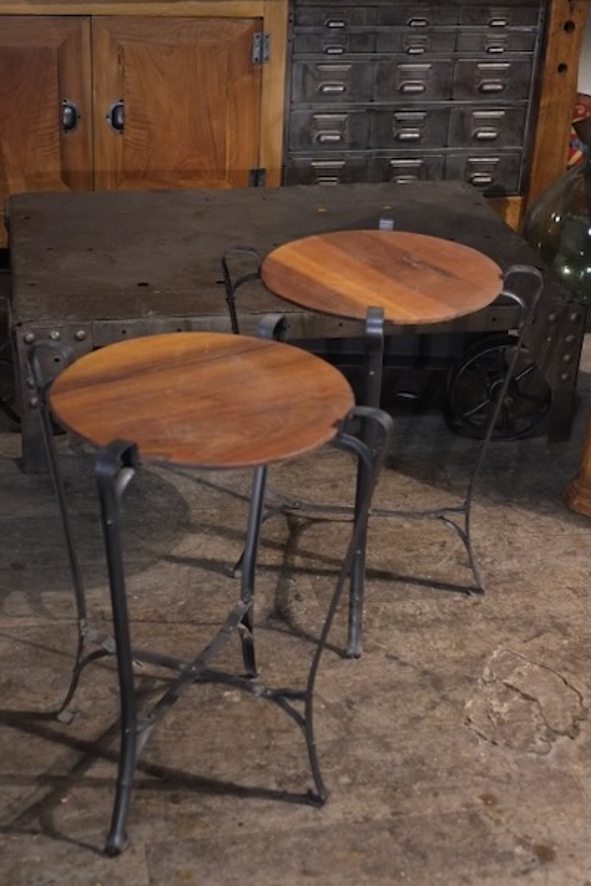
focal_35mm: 53
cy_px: 443
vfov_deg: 37.5
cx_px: 296
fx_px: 1305
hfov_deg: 25.5
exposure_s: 1/125
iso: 3200
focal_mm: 35
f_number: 4
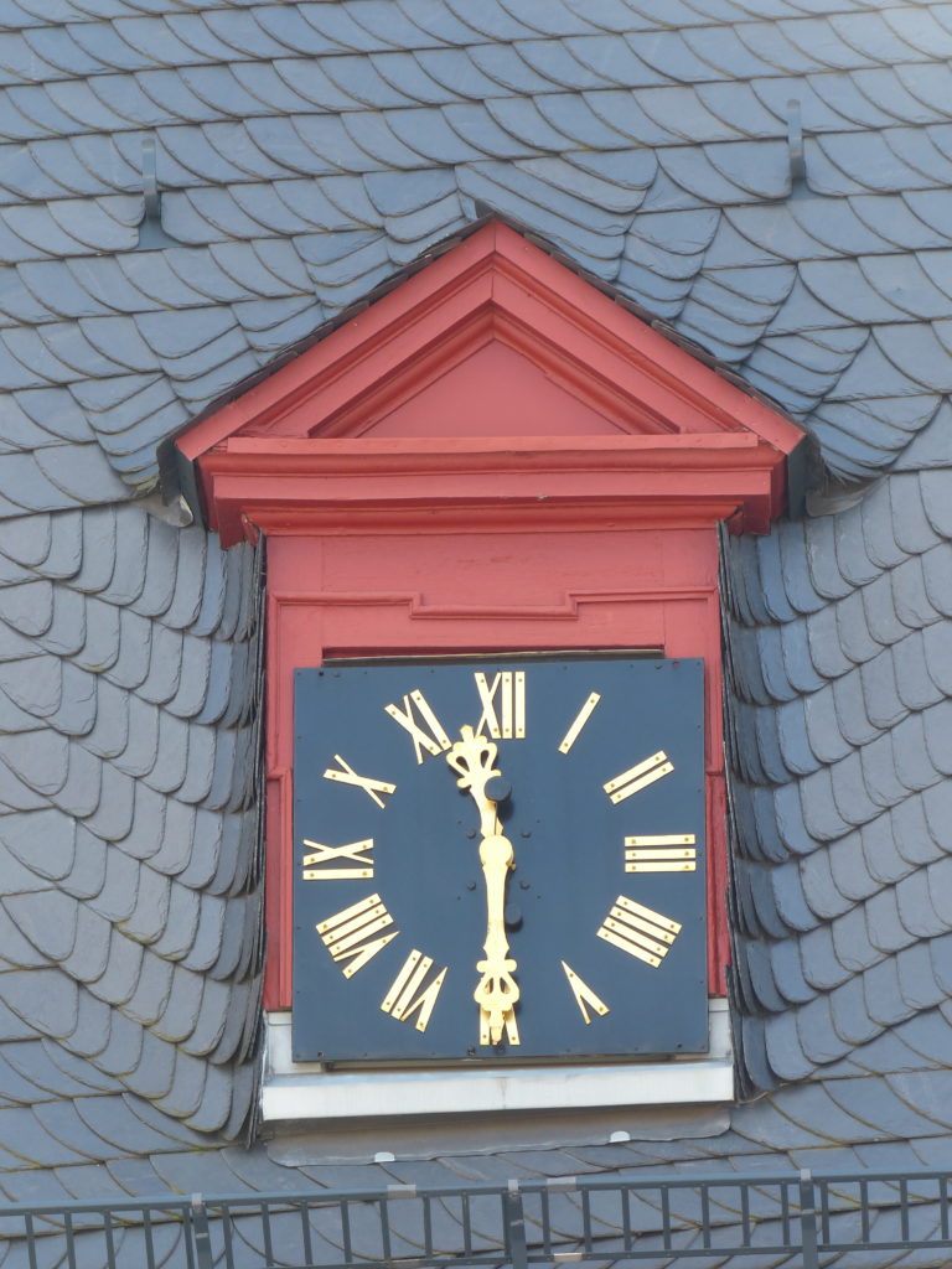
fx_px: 10891
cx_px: 476
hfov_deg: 5.0
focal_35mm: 297
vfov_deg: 6.7
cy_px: 634
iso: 100
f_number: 4
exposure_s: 1/125
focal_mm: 53.4
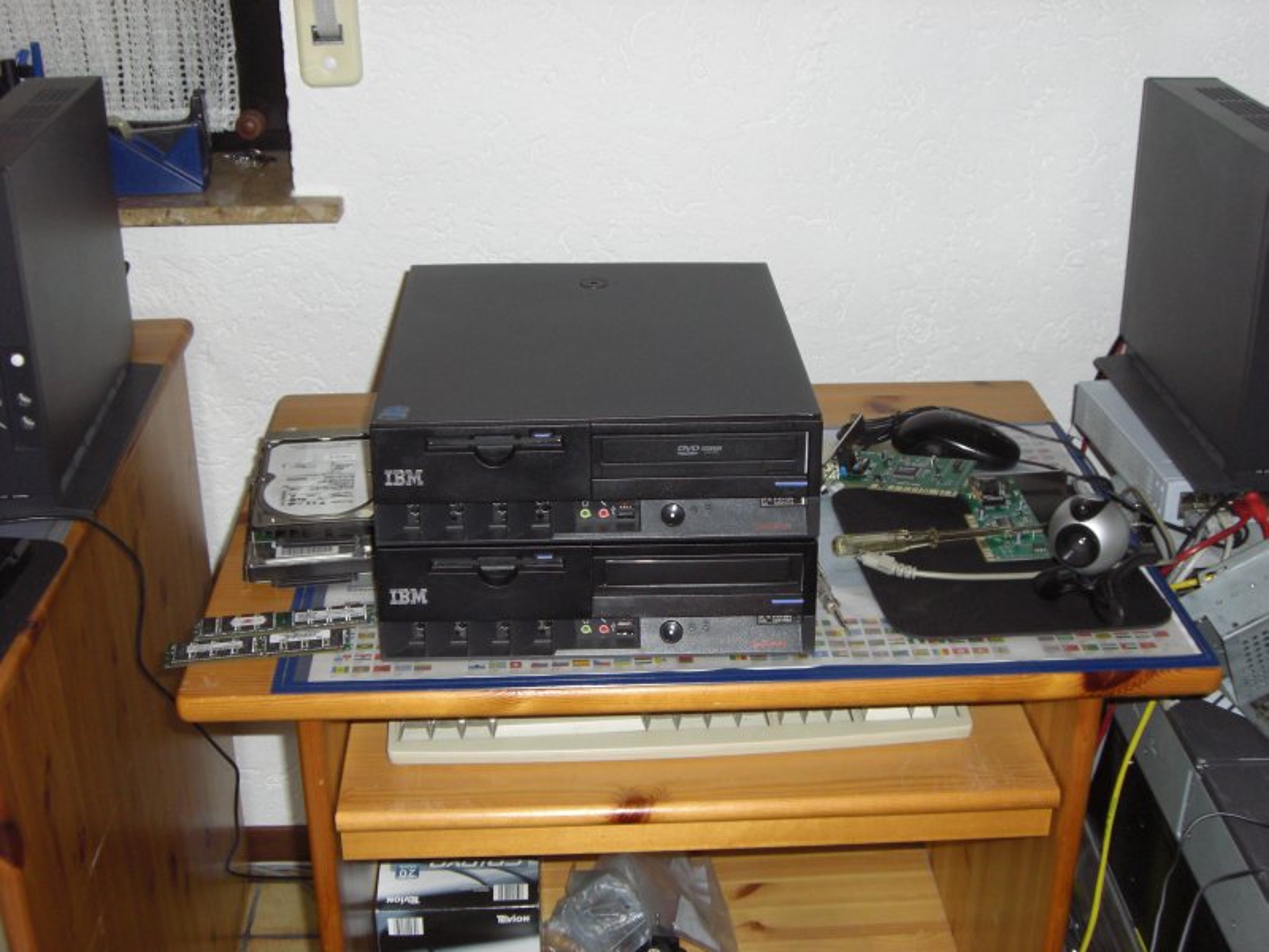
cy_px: 476
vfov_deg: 30.9
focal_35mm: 47
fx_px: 1723
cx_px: 634
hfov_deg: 40.4
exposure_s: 1/60
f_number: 3
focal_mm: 7.6
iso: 200
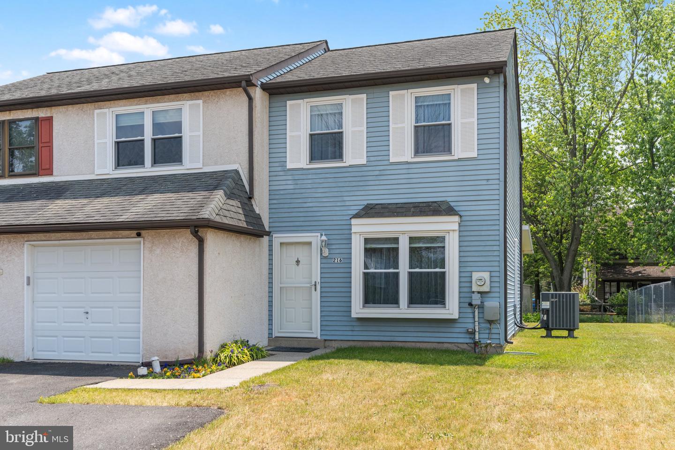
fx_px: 656
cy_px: 225
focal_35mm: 35
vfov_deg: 37.9
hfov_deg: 54.4
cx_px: 338
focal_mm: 35
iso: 320
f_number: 7.1
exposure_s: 1/500
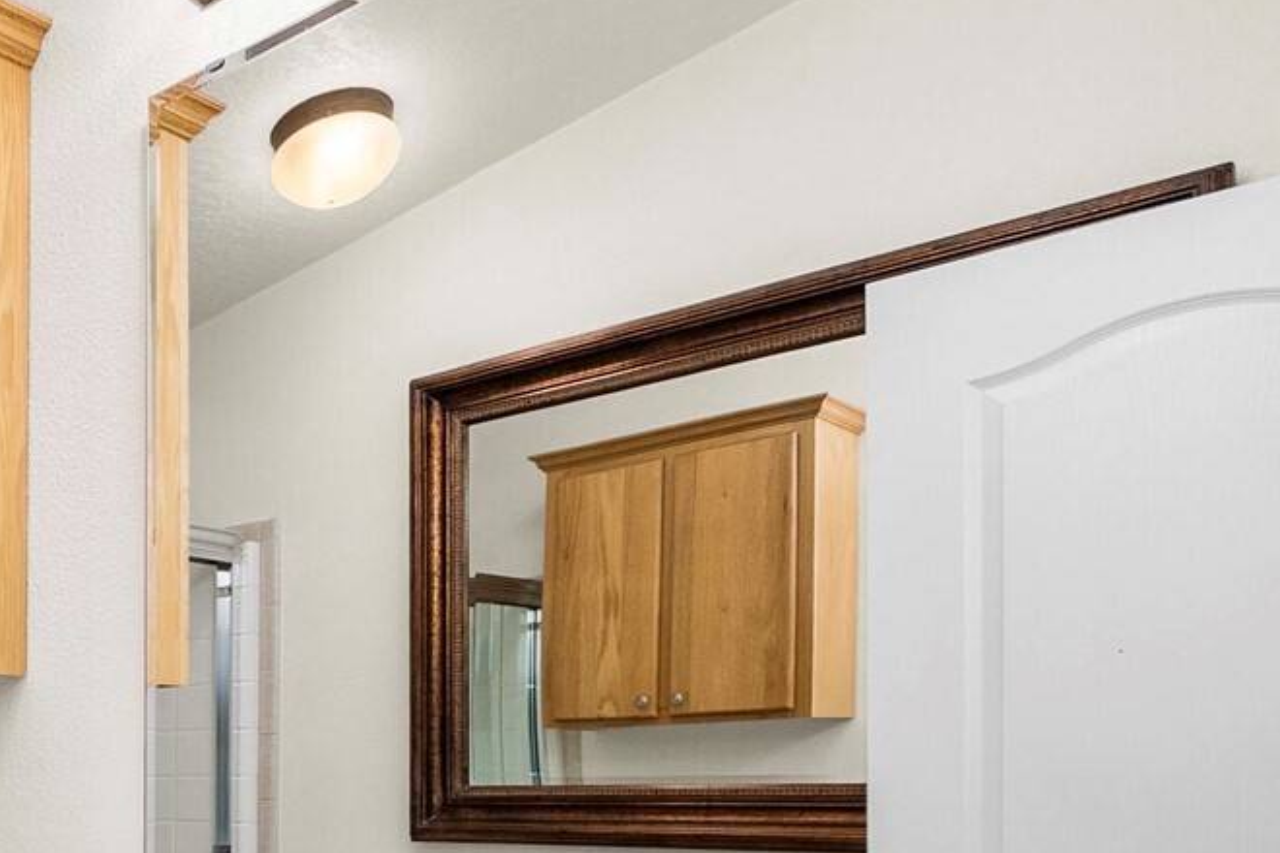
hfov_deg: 42.6
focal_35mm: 36
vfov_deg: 33.5
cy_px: 869
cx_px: -102
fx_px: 1280
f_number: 7.1
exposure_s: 1/60
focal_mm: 14
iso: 125
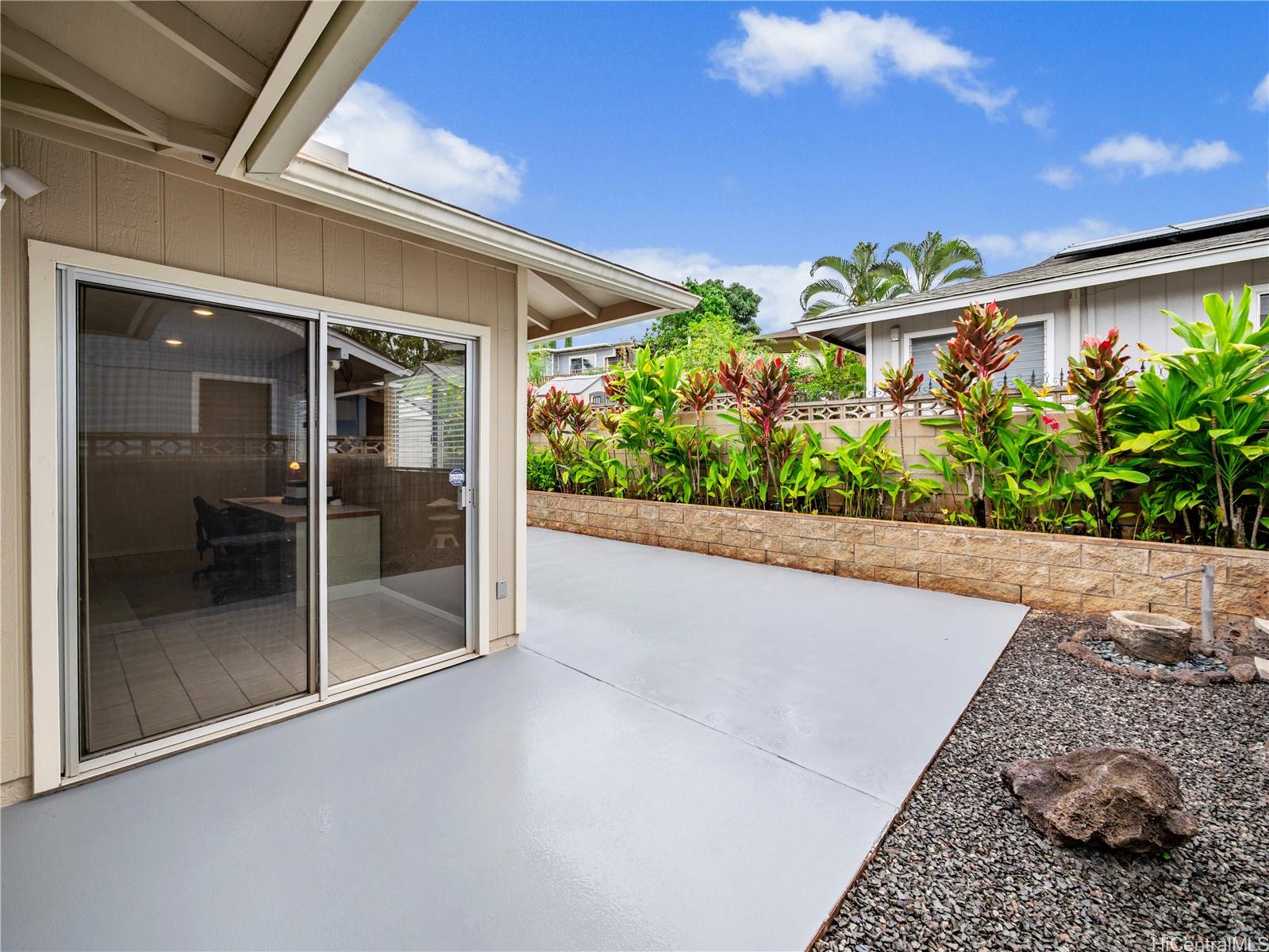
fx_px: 513
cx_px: 634
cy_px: 476
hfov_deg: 102.1
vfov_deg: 85.7
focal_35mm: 14
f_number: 4
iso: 100
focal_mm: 7
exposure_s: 1/1600
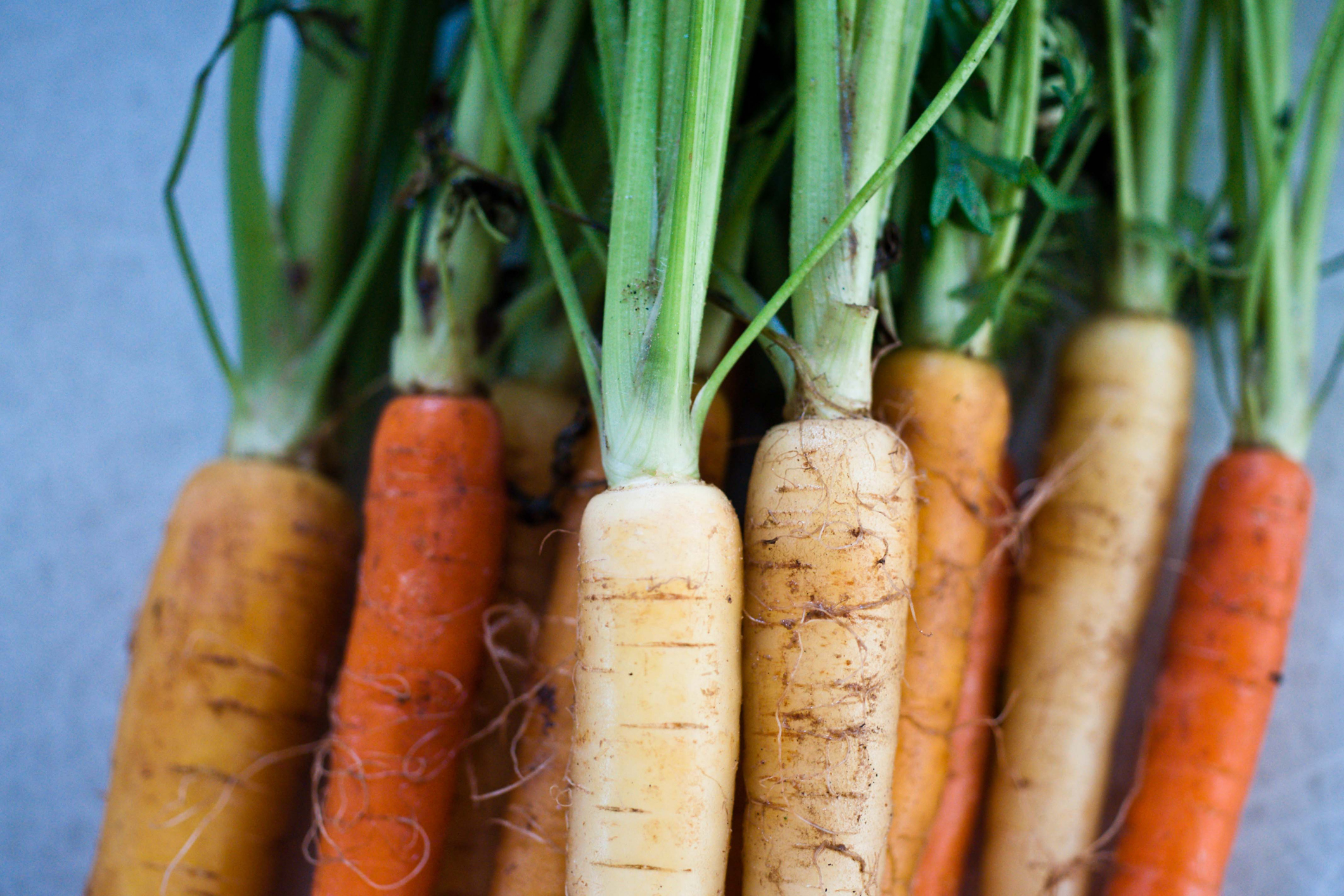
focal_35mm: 75
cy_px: 448
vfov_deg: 18.2
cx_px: 672
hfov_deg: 27.0
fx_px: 2800
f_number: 2.8
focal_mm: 50
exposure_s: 1/80
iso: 640
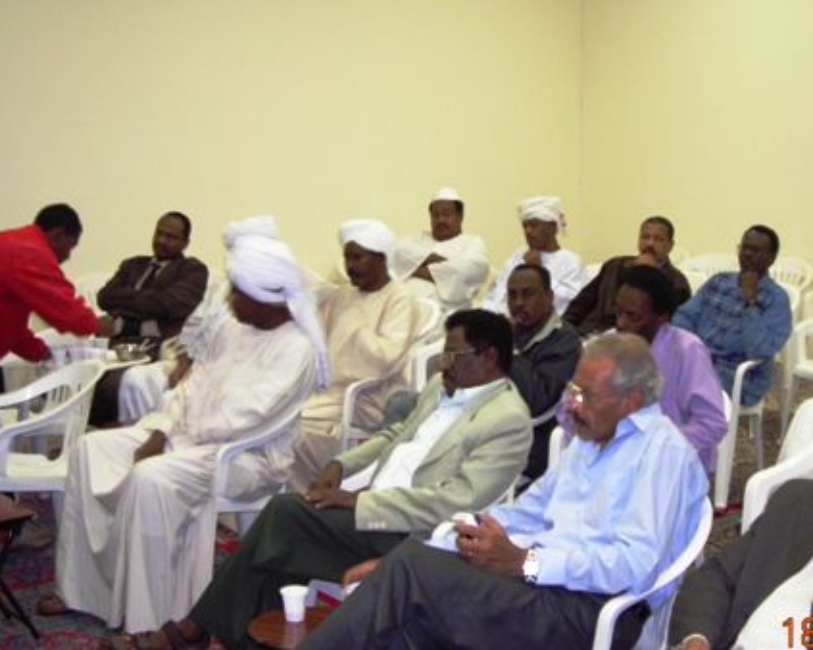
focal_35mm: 53
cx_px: 492
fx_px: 1275
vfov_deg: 28.6
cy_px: 288
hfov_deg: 35.2
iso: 200
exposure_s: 1/2.2
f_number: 3.2
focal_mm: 6.3
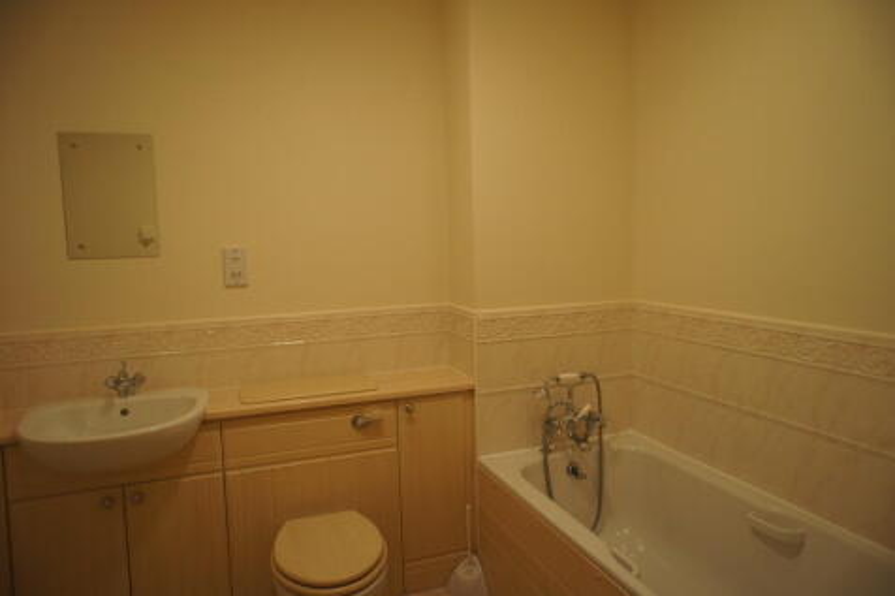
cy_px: 298
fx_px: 596
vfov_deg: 53.1
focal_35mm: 24
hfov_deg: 73.8
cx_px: 448
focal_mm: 16
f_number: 3.2
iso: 200
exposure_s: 1/40
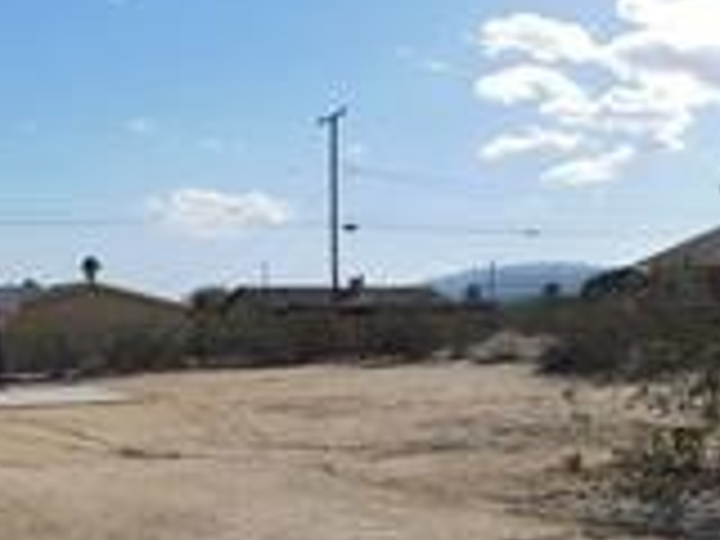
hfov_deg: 38.5
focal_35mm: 49
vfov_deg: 29.2
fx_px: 1019
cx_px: 479
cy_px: 405
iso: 125
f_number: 6
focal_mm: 4
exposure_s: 1/1000
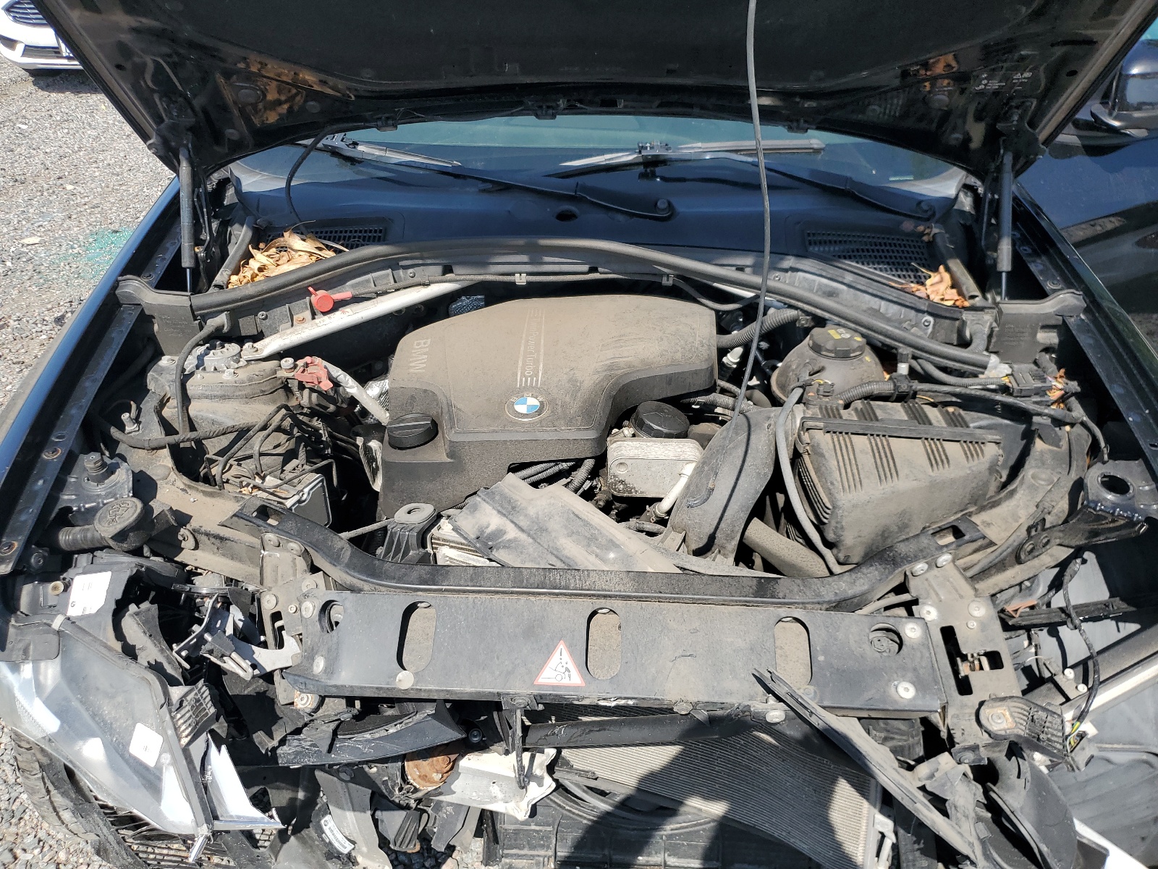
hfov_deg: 67.3
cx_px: 579
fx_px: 870
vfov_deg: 53.1
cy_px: 434
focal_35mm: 26
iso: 50
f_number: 1.5
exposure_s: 1/2000
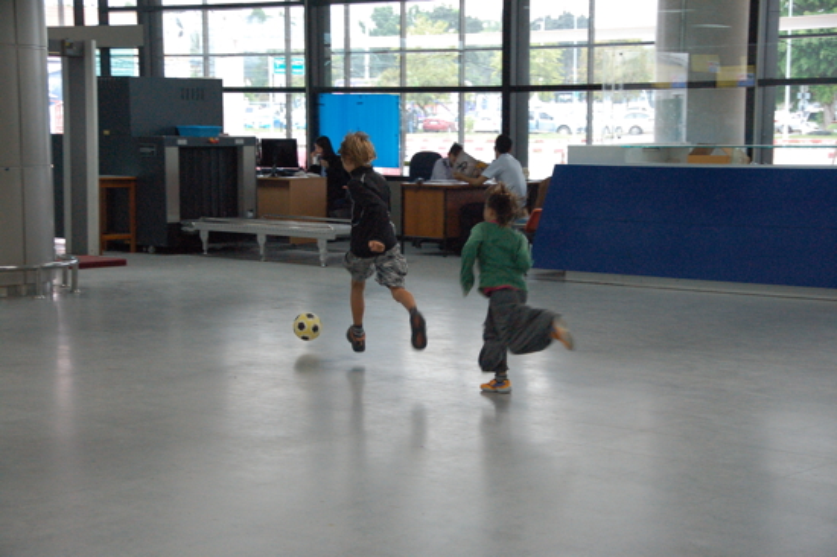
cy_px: 278
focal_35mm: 75
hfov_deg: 27.0
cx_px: 418
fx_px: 1743
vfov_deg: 18.2
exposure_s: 1/80
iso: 1600
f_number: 5
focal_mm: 50
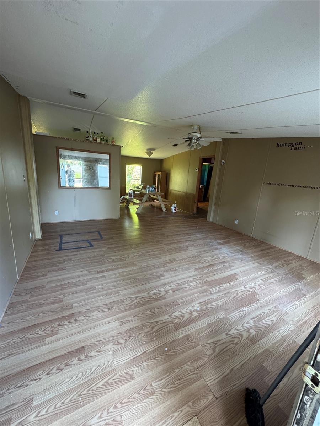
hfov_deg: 85.7
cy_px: 213
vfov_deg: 102.1
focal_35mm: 14
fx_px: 173
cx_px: 160
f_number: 2.2
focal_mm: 2.22
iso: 400
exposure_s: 1/60
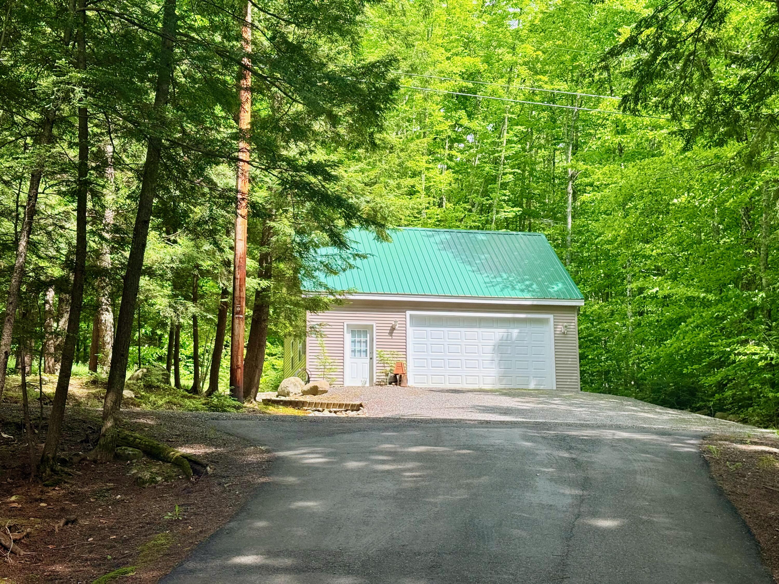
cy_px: 292
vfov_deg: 30.3
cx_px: 390
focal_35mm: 48
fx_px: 1080
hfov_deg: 39.7
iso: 64
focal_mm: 6.76
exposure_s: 1/1000
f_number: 1.78
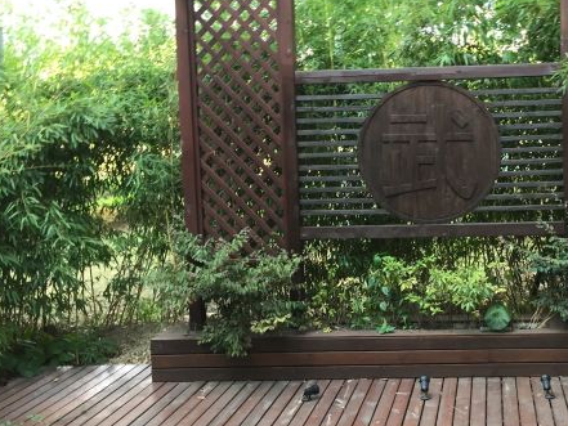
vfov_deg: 31.5
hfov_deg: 40.0
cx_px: 434
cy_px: 177
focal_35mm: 46
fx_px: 755
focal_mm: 4.15
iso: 40
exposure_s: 1/50
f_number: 2.2
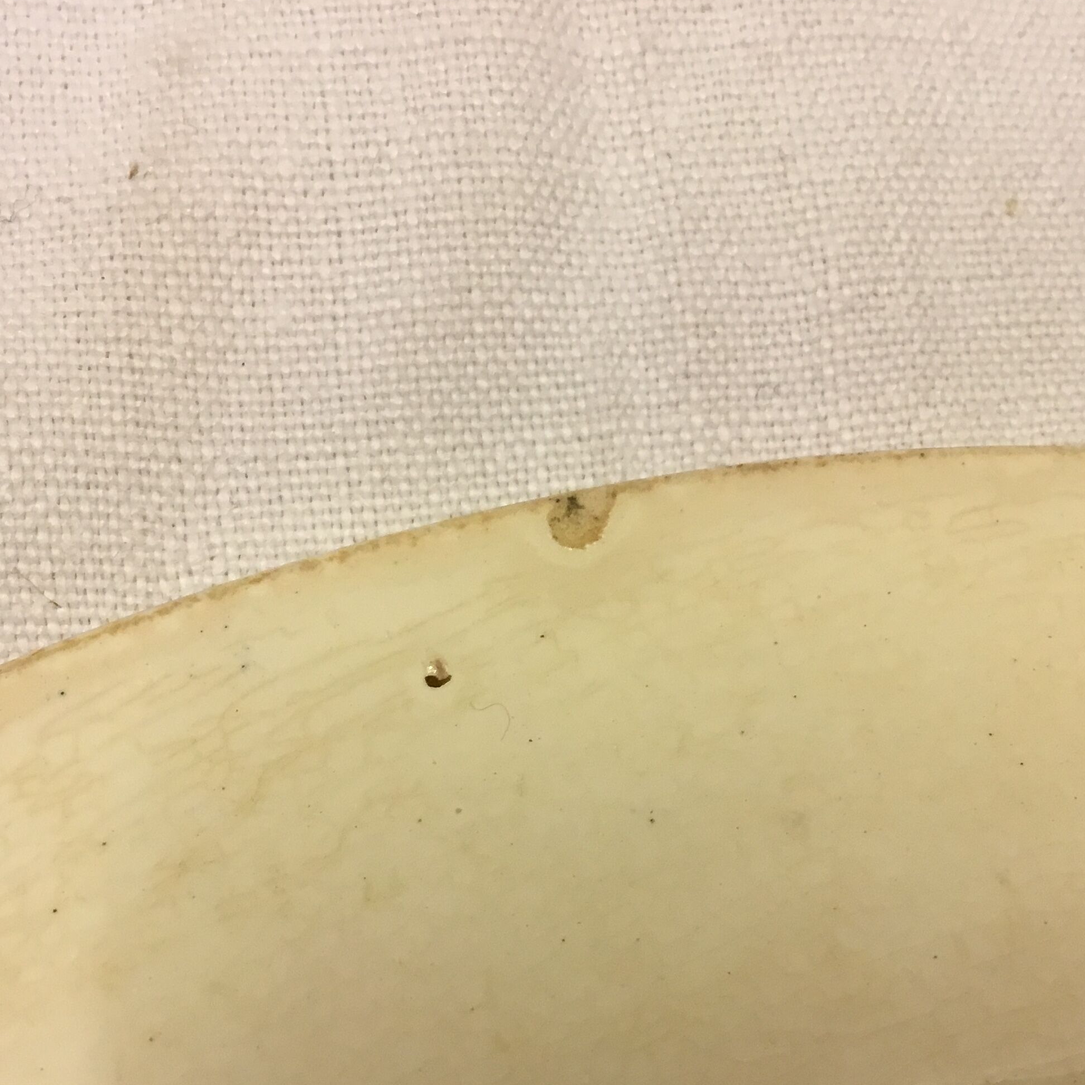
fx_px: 1631
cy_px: 666
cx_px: 580
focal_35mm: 46
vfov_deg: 36.6
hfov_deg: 36.8
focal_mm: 3.3
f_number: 2.4
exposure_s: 1/33
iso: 64
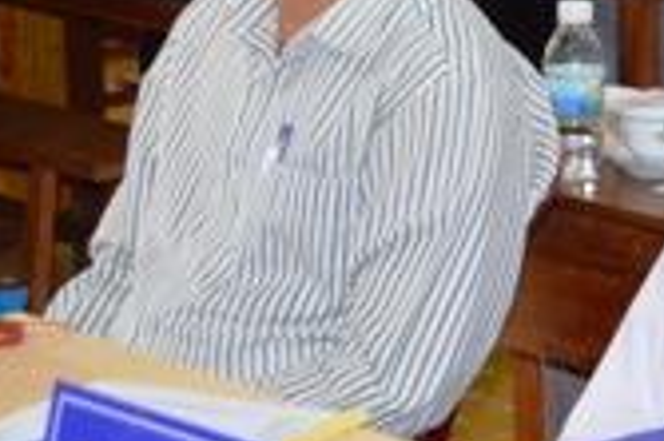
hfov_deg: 11.9
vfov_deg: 8.1
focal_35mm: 167
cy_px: -151
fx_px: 3076
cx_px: 918
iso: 560
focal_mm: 29
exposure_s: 1/60
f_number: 4.5
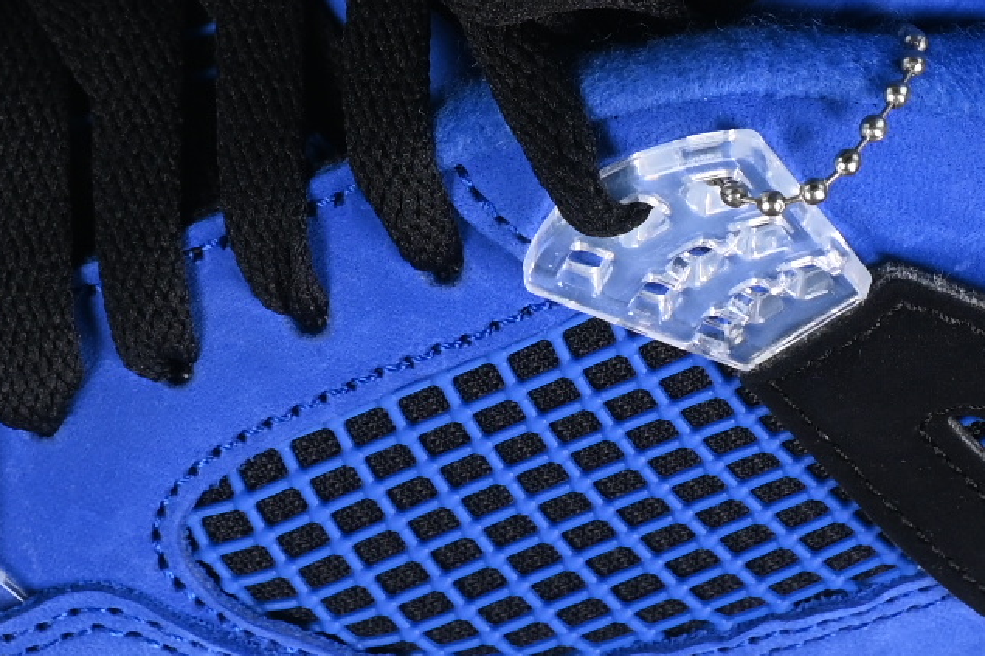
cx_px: 231
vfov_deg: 4.2
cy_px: -116
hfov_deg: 6.3
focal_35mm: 329
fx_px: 8999
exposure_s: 1/40
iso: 160
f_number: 6.3
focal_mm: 50
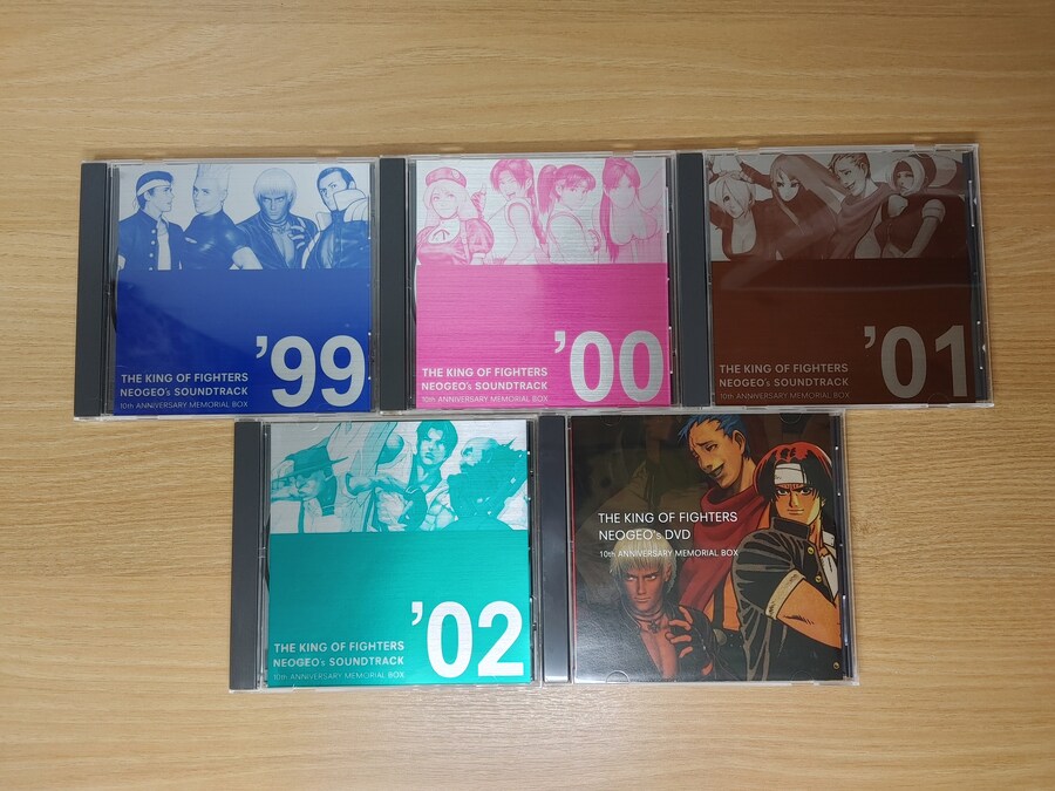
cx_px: 528
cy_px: 396
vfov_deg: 53.1
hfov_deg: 67.3
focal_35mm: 26
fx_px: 792
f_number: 1.8
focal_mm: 4.81
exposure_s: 1/120
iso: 250
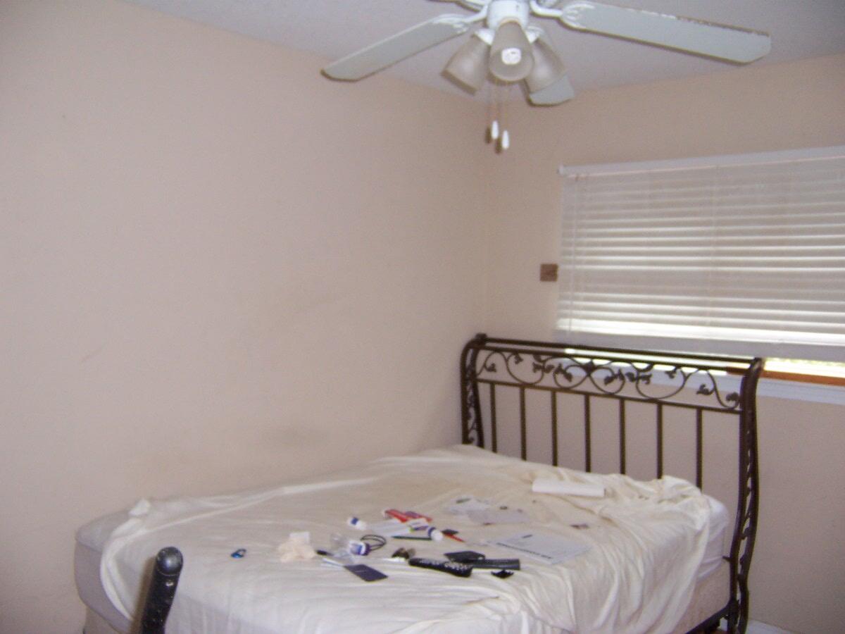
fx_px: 806
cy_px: 317
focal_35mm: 33
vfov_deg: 42.9
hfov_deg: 55.4
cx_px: 422
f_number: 2.8
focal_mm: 5.5
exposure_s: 1/60
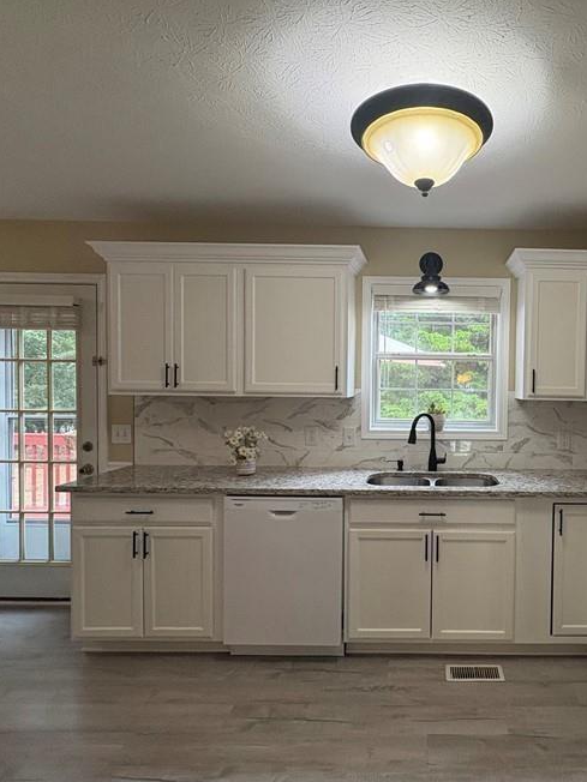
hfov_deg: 58.0
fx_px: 497
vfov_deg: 76.4
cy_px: 398
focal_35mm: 22
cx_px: 438
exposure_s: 1/120
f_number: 2.2
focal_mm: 2.22
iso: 250
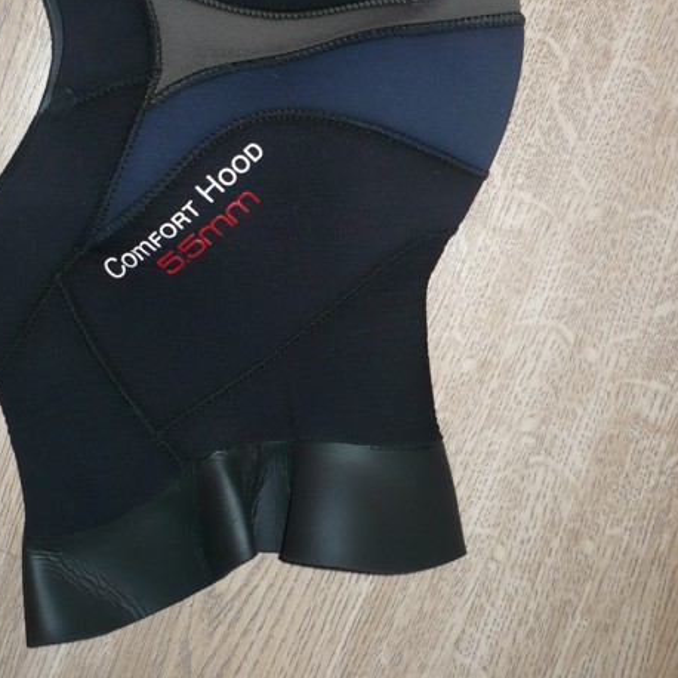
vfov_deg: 31.5
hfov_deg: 31.5
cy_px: 252
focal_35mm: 54
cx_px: 258
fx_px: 1197
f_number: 2.8
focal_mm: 5.8
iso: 100
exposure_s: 1/30
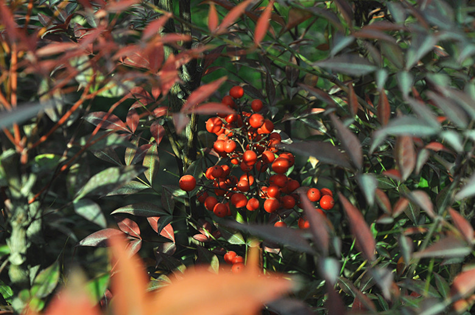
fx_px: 2074
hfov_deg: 13.1
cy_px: 158
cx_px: 238
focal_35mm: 158
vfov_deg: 8.7
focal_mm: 105
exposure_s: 1/250
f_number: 11
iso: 400
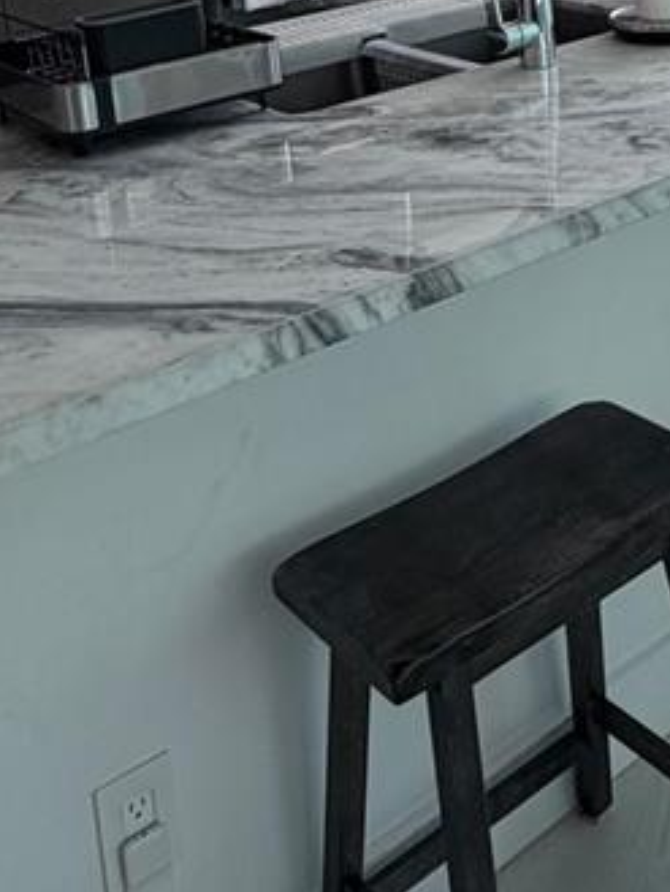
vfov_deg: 34.3
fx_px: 1315
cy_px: 8
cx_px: 545
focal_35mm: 51
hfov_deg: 27.9
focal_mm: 2.22
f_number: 2.2
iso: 50
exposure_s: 1/171
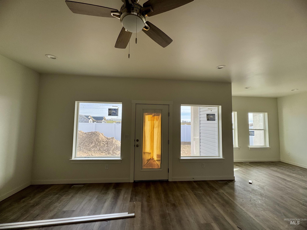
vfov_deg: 85.7
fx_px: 124
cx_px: 154
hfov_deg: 102.1
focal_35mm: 14
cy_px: 115
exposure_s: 1/234
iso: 40
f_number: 2.2
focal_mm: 2.22
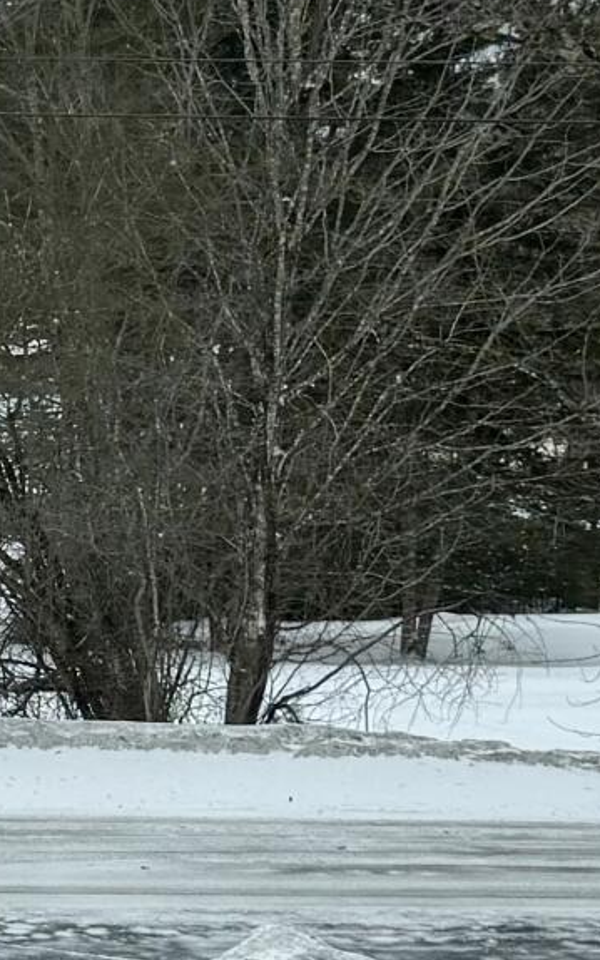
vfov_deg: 15.6
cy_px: 704
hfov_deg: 8.8
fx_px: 3478
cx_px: -882
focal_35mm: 133
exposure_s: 1/4673
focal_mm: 6.76
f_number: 1.78
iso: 80
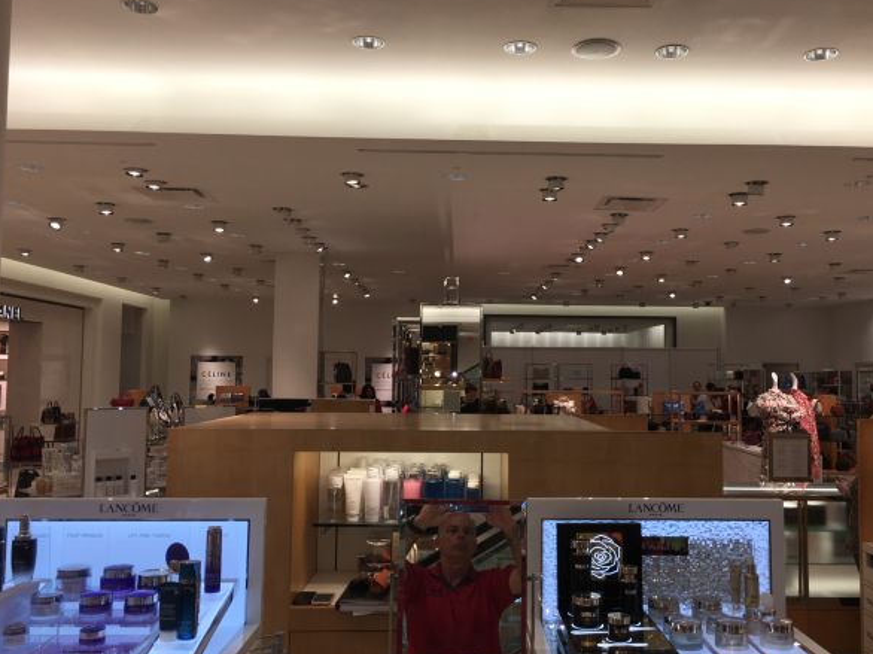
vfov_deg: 42.9
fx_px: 832
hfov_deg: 55.2
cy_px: 326
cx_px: 494
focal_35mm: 33
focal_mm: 4.15
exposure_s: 1/157
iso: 25
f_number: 2.2
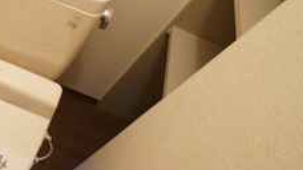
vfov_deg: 21.7
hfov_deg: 36.1
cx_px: 44
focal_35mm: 55
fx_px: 442
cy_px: 59
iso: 1600
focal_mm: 16
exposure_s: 1/60
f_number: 2.8
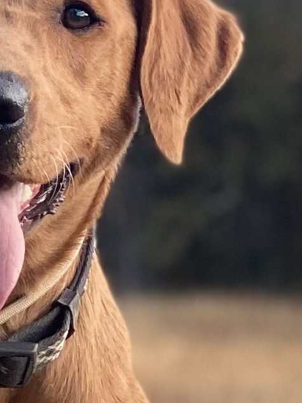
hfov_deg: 6.6
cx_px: -58
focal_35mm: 225
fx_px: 2616
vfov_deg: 8.7
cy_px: 425
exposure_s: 1/122
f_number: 2
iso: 40
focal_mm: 6
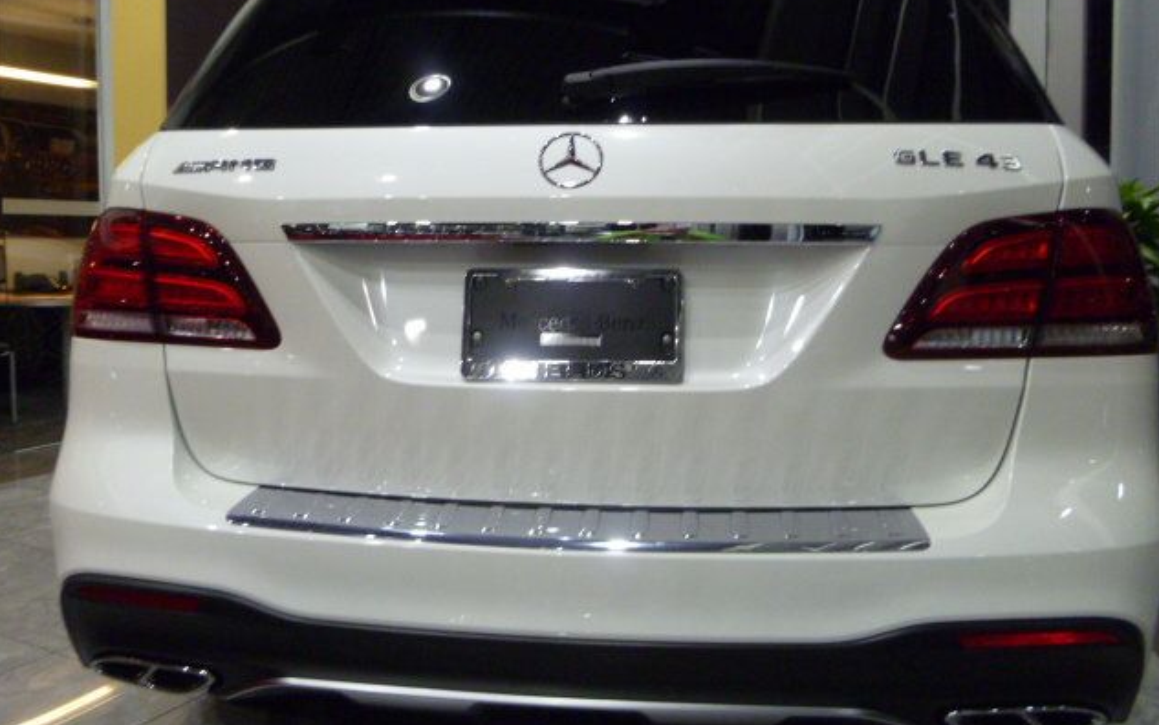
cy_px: 322
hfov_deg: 62.9
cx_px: 579
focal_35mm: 30
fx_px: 948
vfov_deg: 41.8
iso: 500
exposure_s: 1/60
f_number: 3.3
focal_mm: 5
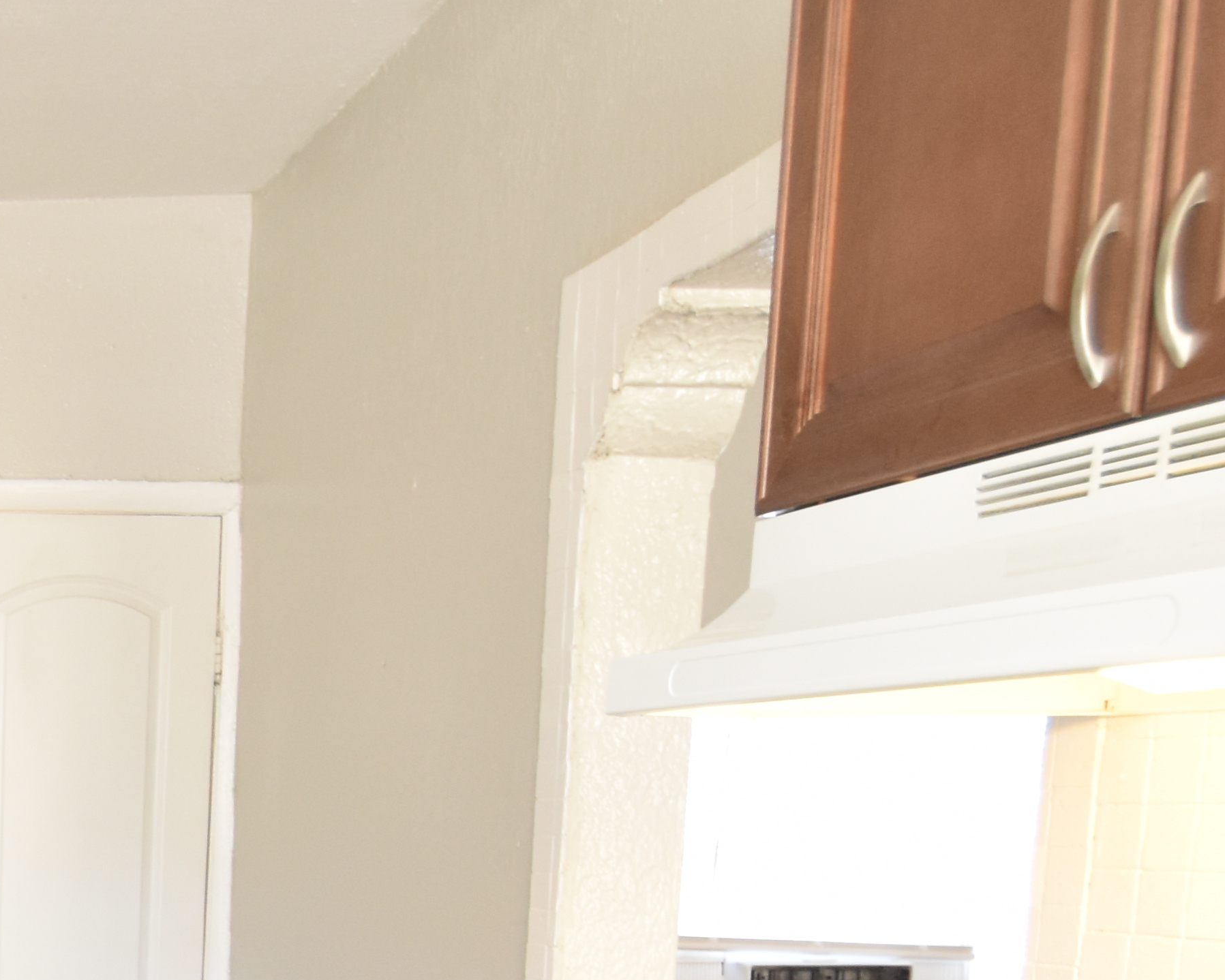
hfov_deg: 32.9
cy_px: 1121
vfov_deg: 28.6
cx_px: -220
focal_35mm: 47
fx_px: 1704
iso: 900
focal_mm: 10
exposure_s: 1/60
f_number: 3.5
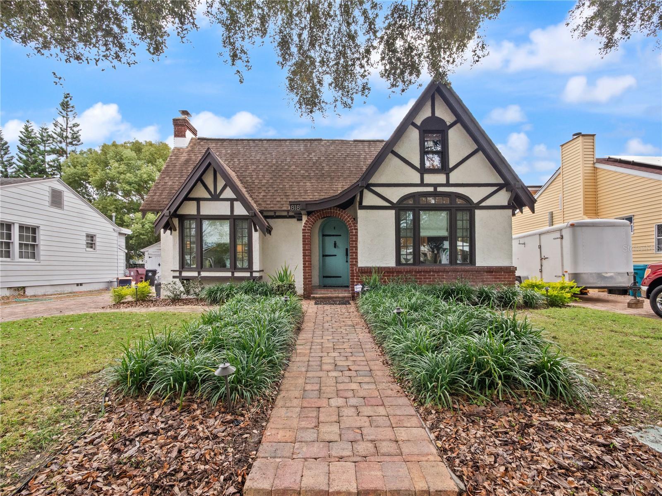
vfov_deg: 85.7
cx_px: 331
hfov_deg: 102.1
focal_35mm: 14
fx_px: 268
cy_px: 248
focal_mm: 7
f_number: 7.1
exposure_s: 1/50
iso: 400
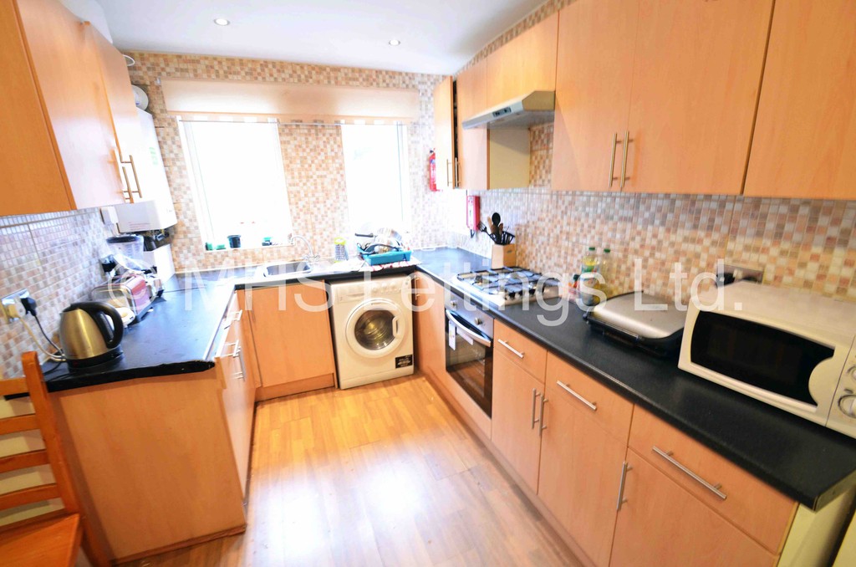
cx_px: 428
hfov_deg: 100.5
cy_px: 284
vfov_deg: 77.1
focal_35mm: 15
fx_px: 356
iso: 1000
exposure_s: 1/5
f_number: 5
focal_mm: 10
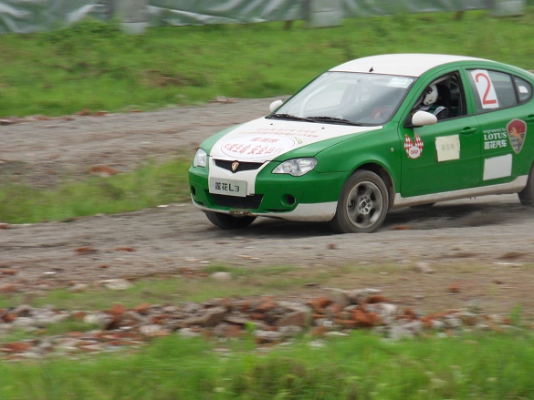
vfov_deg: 4.5
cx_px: 295
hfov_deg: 6.0
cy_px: 159
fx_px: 5061
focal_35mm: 328
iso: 100
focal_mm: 42
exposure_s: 1/125
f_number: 5.8
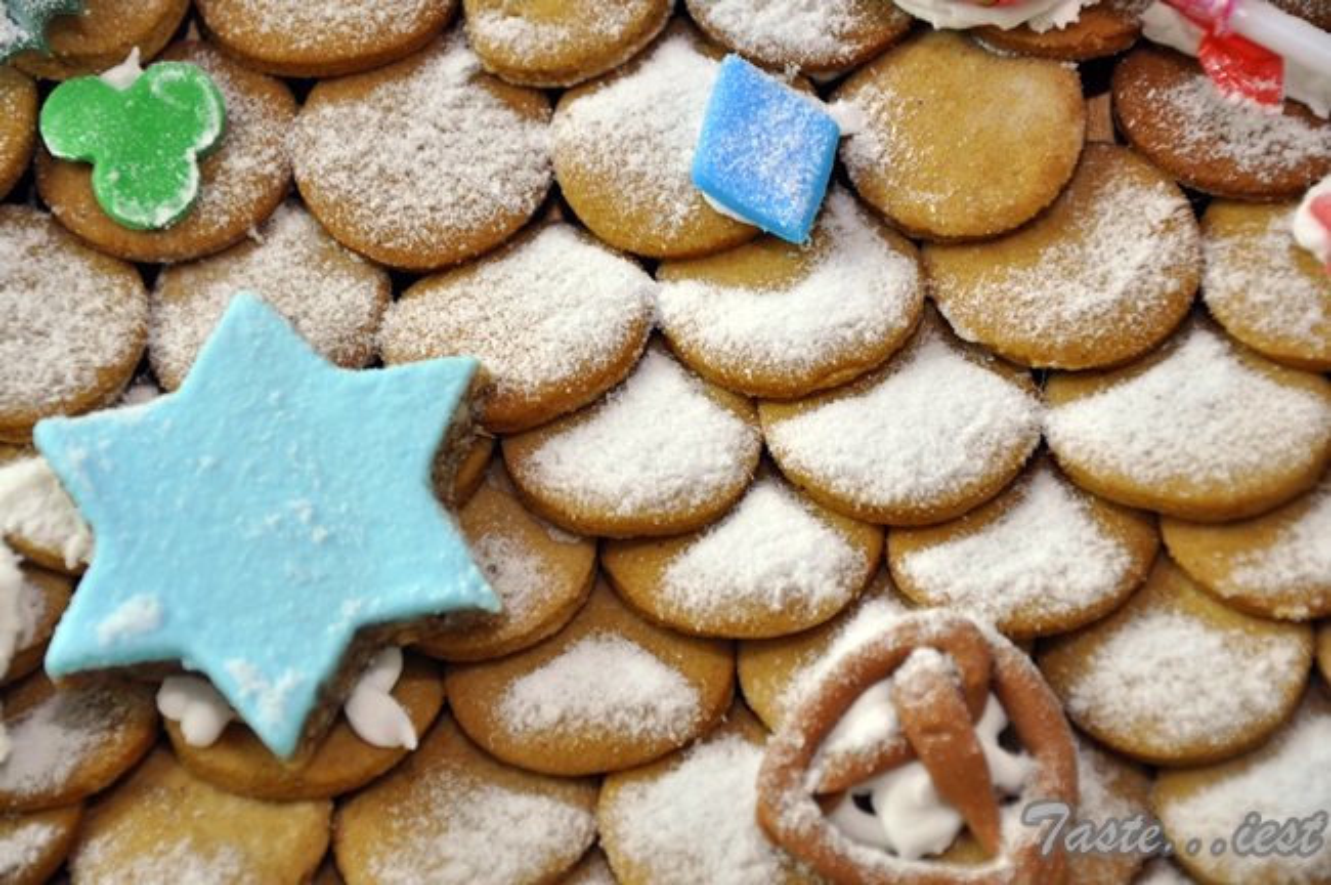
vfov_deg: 8.7
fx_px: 5817
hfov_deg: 13.1
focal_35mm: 158
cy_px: 442
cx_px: 666
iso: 640
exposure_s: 1/125
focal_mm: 105
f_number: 5.6
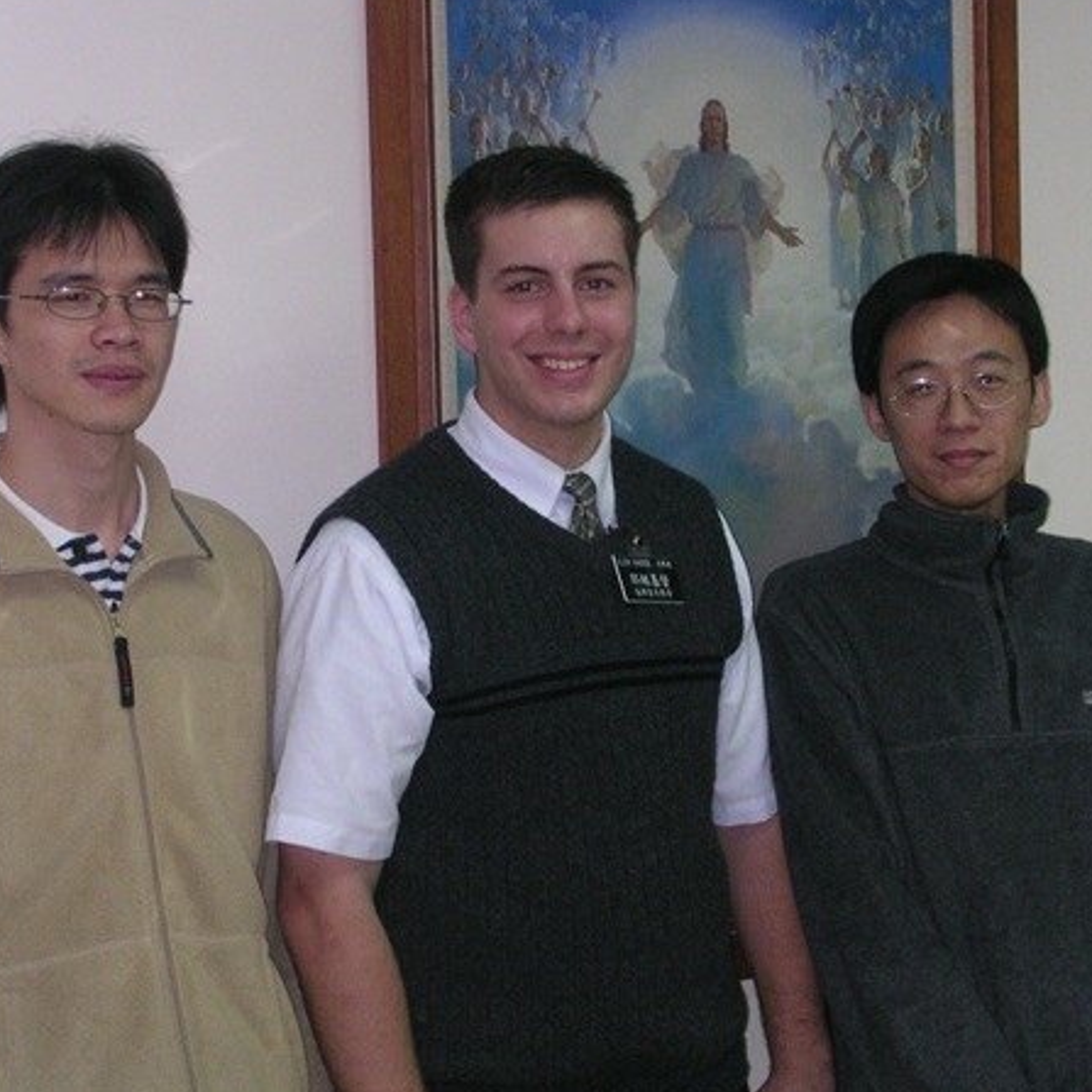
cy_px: 515
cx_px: 523
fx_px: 3069
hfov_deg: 20.2
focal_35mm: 86
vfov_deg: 20.2
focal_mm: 10.4
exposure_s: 1/60
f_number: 3.7
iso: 251
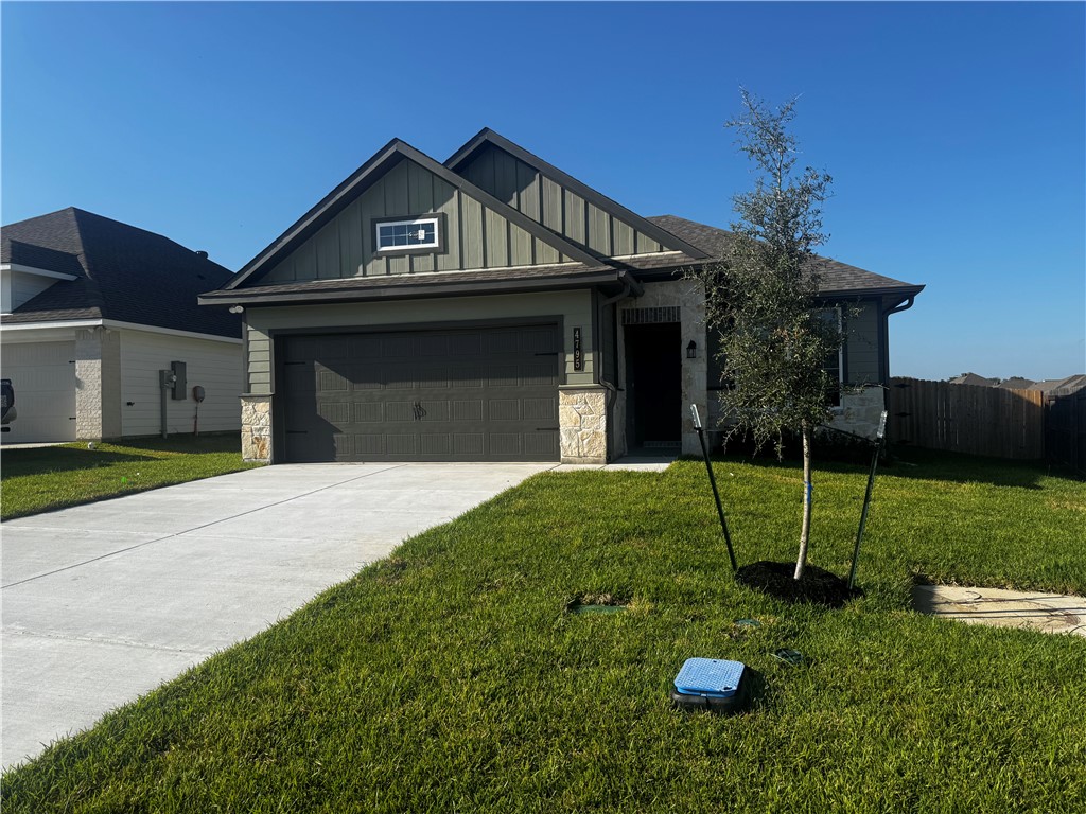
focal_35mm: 24
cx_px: 543
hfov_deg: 71.6
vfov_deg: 56.8
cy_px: 407
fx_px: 753
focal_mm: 6.76
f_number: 1.78
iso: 80
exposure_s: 1/4310
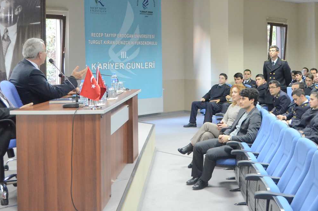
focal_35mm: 58
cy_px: 54
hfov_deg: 34.4
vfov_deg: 23.1
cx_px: 193
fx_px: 511
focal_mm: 24
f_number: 4
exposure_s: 1/25
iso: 3200
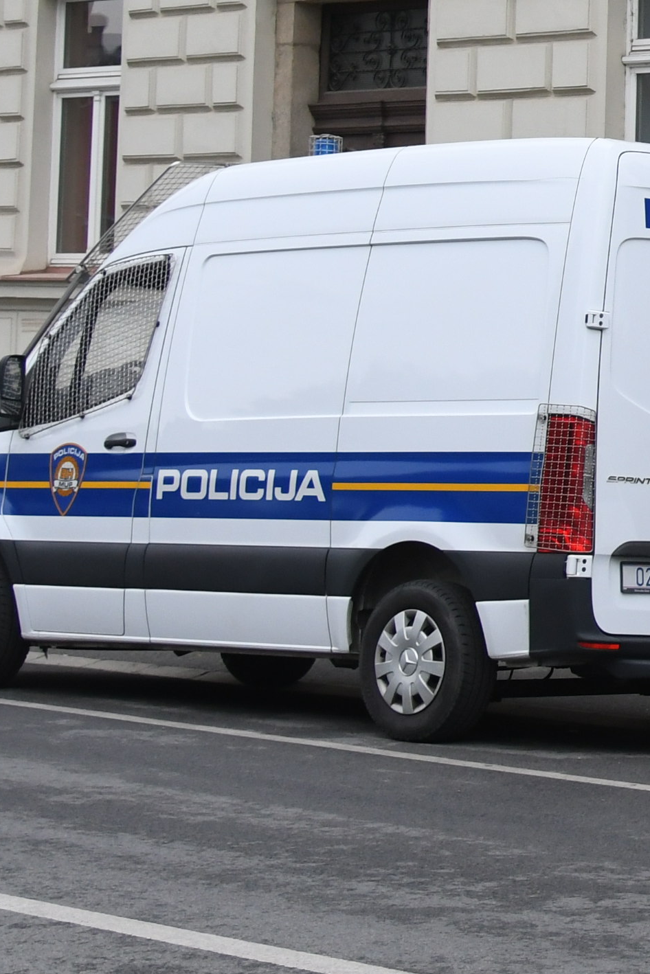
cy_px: 33
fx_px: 2869
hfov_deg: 11.3
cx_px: 1404
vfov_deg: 18.8
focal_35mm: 106
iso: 800
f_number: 4
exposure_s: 1/2500
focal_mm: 24
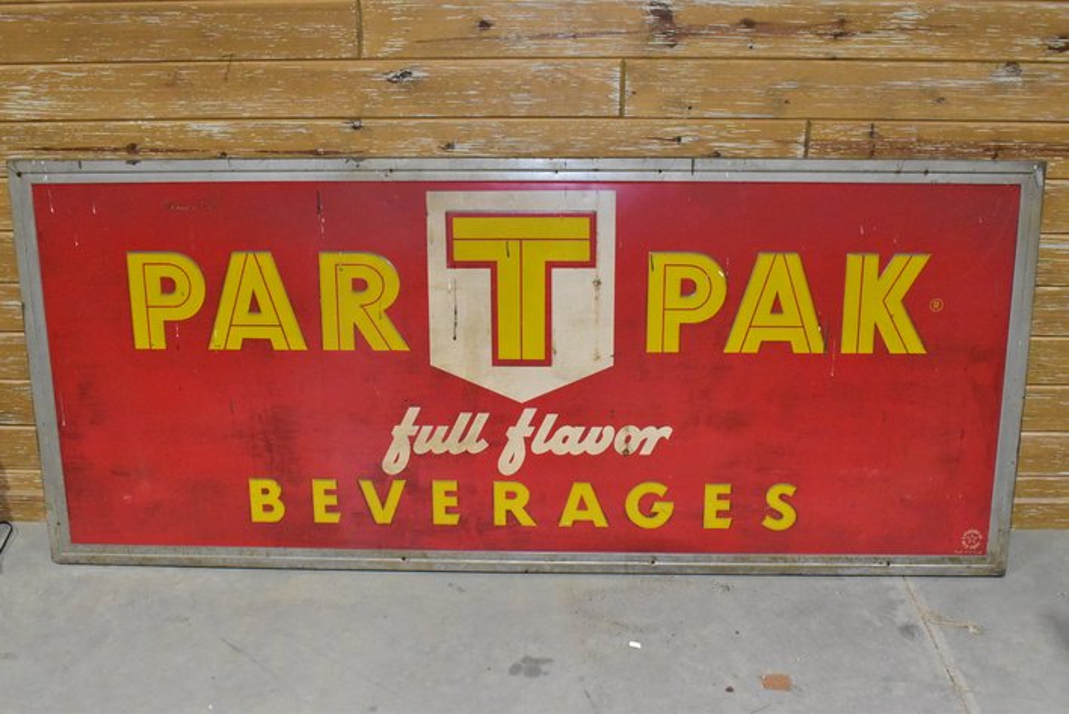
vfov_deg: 36.9
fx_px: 1070
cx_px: 534
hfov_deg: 53.1
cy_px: 357
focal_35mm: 36
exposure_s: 1/200
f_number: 9
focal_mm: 24
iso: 6400
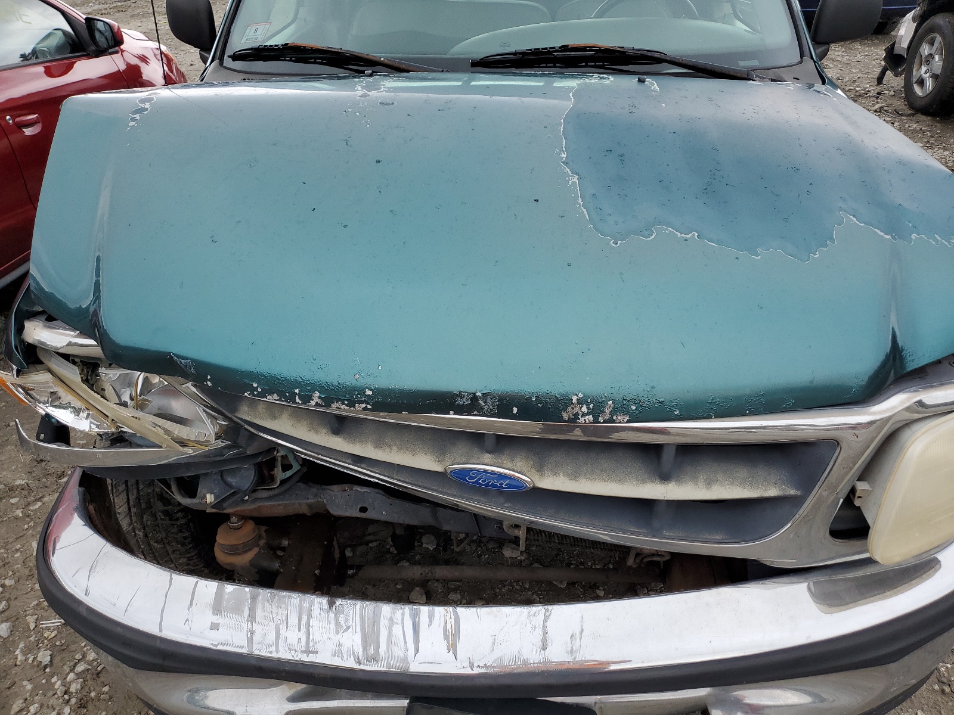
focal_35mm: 26
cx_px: 477
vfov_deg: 53.1
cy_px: 358
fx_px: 717
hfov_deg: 67.3
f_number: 1.5
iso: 50
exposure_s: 1/625
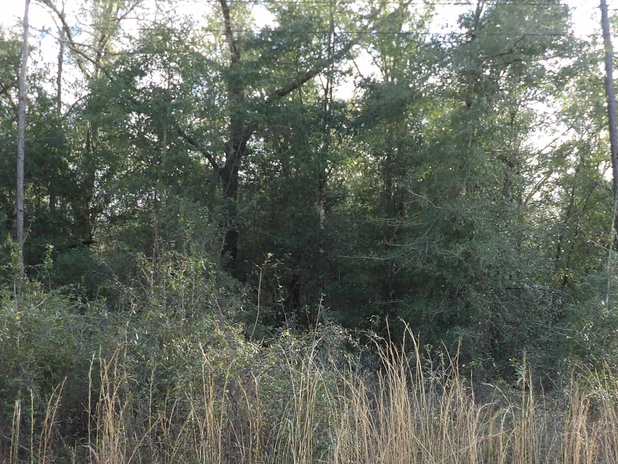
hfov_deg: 43.7
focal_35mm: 43
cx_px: 359
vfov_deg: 33.2
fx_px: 768
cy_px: 318
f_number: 3.2
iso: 100
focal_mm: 4.3
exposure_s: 1/123
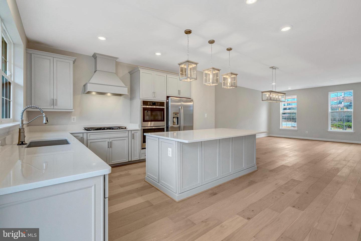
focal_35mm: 16
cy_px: 120
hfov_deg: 96.7
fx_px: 160
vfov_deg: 73.7
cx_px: 180
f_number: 8
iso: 1250
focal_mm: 16
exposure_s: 1/100
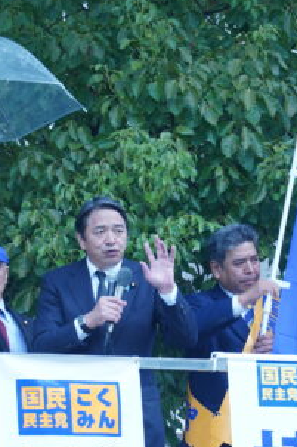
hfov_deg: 2.7
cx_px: 174
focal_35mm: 509
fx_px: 6306
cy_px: 297
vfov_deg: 4.1
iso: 250
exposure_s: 1/125
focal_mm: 200
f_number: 6.3
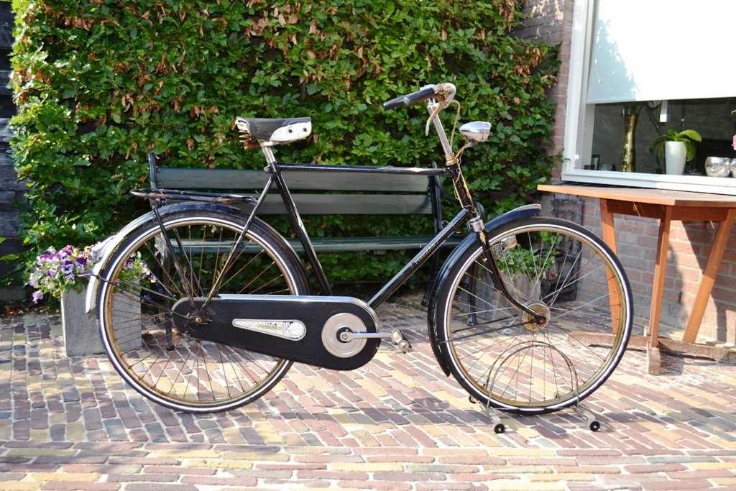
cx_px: 368
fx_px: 736
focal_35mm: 36
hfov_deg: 53.1
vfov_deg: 36.9
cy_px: 246
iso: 100
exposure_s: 1/200
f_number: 5
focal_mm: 24
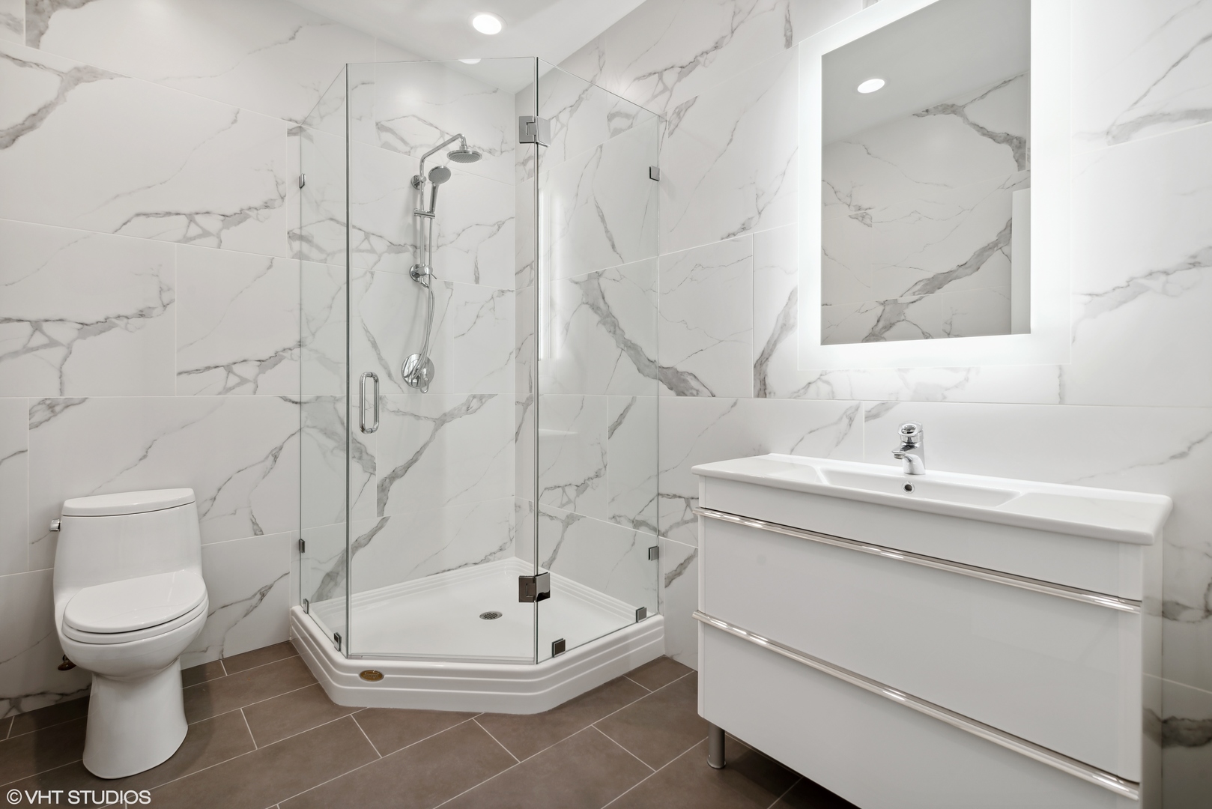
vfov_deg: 73.8
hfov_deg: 96.7
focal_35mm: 16
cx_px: 606
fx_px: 539
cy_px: 404
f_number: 8
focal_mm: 16
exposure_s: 1/2.5
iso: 100
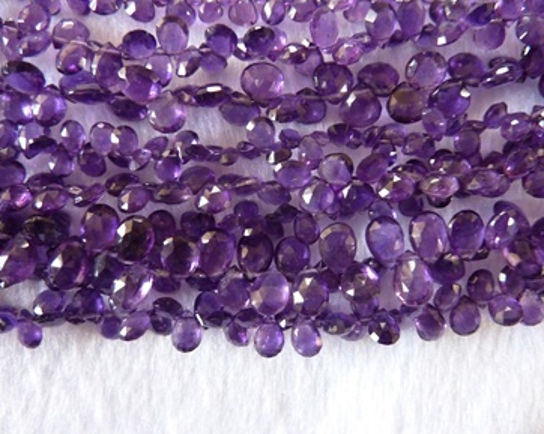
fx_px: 434
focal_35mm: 27
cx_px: 293
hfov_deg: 64.0
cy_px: 222
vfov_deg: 53.1
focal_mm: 4.1
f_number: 3.3
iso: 320
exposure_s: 1/30
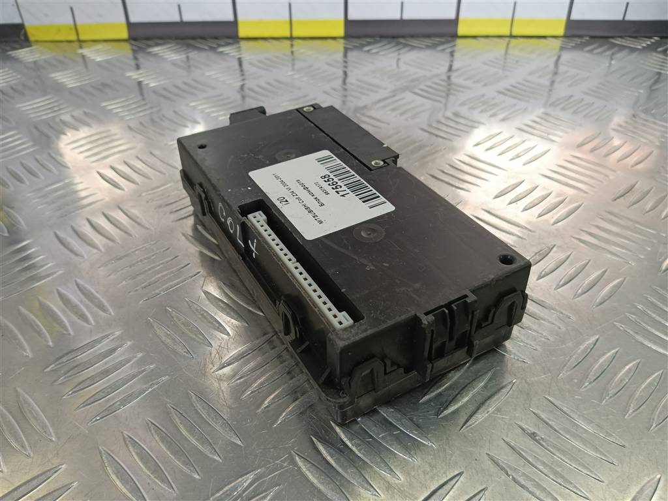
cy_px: 250
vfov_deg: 51.4
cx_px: 334
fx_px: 521
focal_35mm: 27
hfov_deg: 65.3
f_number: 1.6
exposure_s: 1/100
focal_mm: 4.11
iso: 140
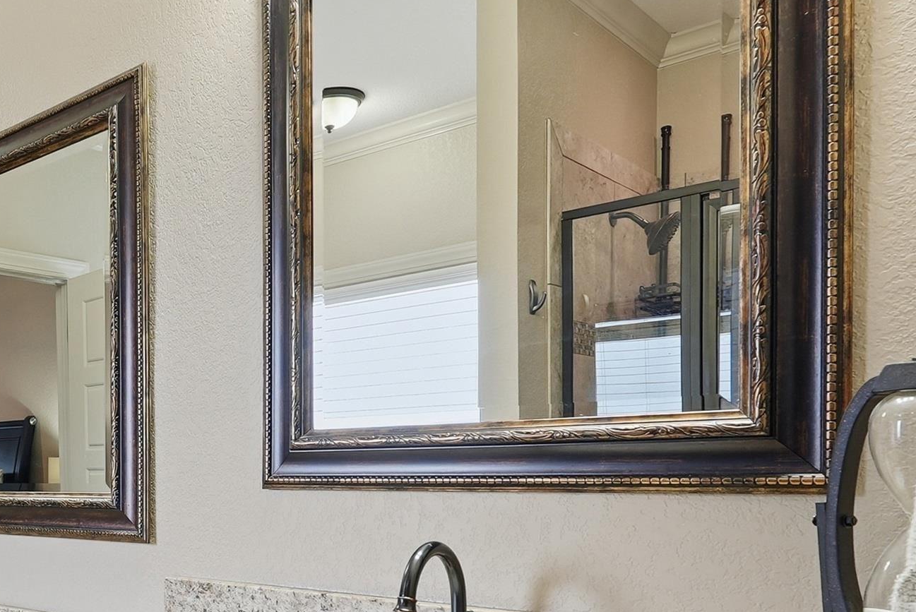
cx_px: 9
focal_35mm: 37
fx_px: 942
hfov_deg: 44.5
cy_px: 485
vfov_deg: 34.9
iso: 250
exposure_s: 1/20
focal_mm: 16
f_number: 9
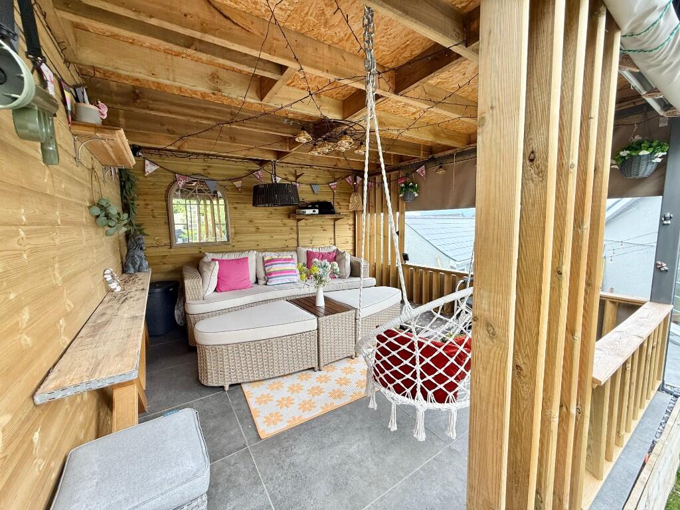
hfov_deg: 102.1
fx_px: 275
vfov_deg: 85.7
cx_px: 340
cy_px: 255
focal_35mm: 14
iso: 80
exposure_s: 1/99
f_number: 2.2
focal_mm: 2.22
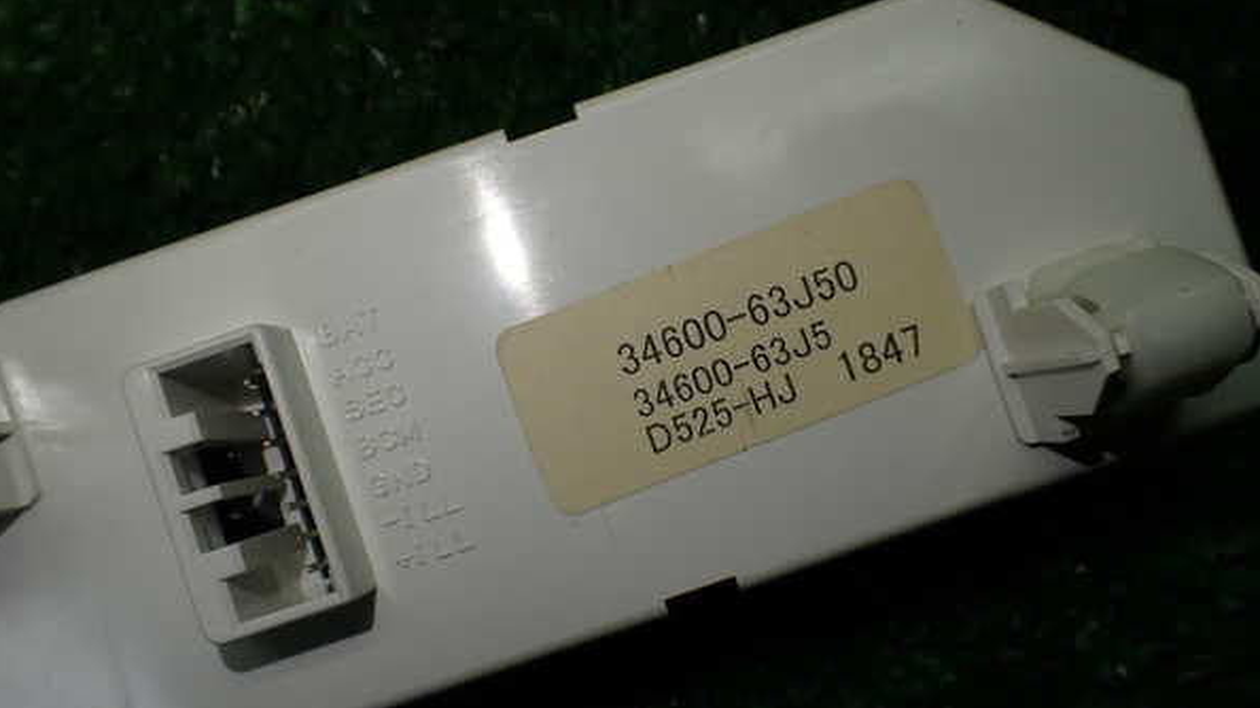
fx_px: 1102
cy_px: 386
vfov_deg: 35.6
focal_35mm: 33
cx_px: 626
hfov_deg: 59.5
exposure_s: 1/200
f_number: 3.2
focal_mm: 5.4
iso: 100
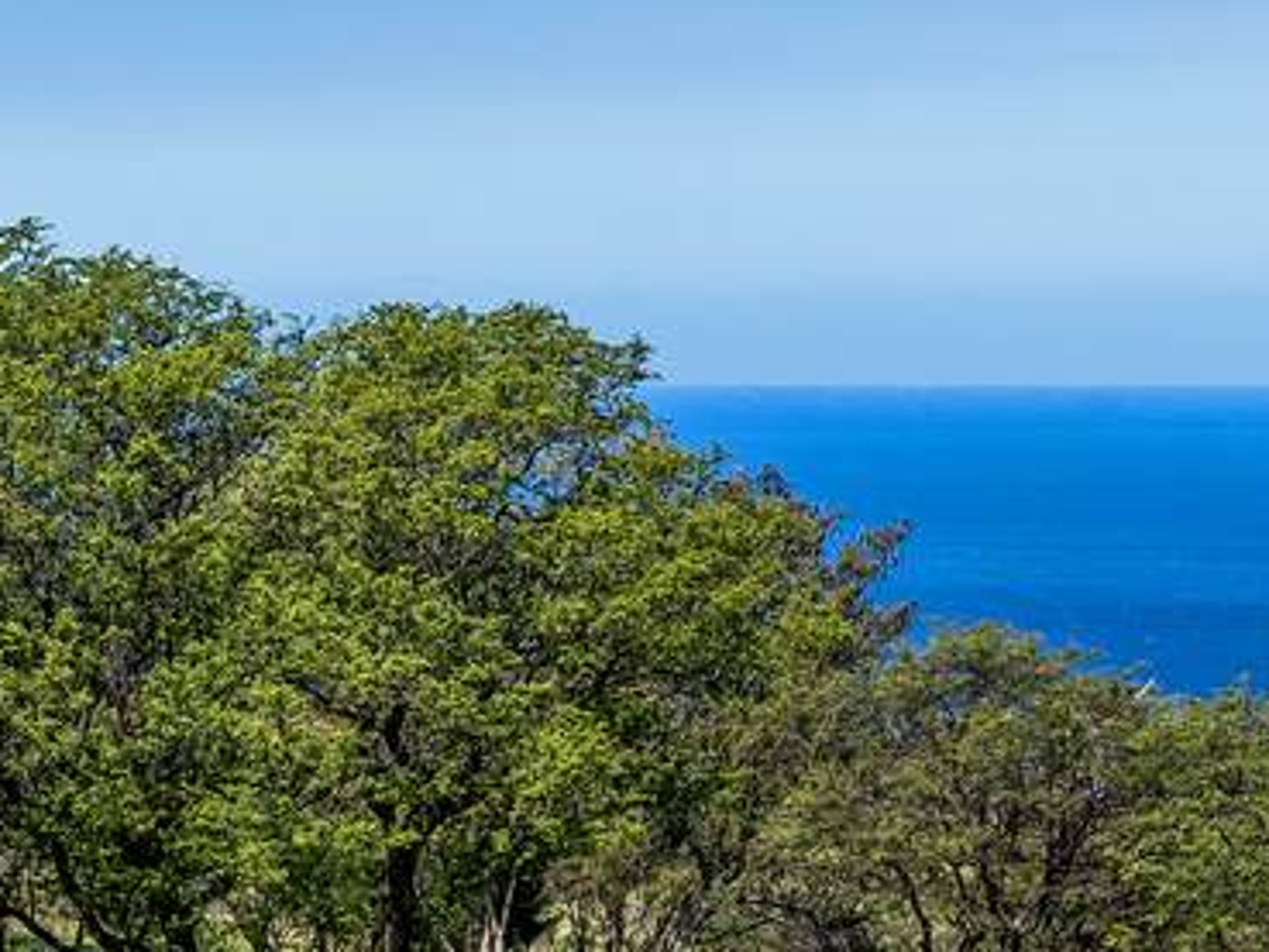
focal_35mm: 300
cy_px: 887
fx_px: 11001
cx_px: 1585
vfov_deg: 5.0
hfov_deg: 6.6
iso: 400
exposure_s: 1/1250
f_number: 8
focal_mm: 90
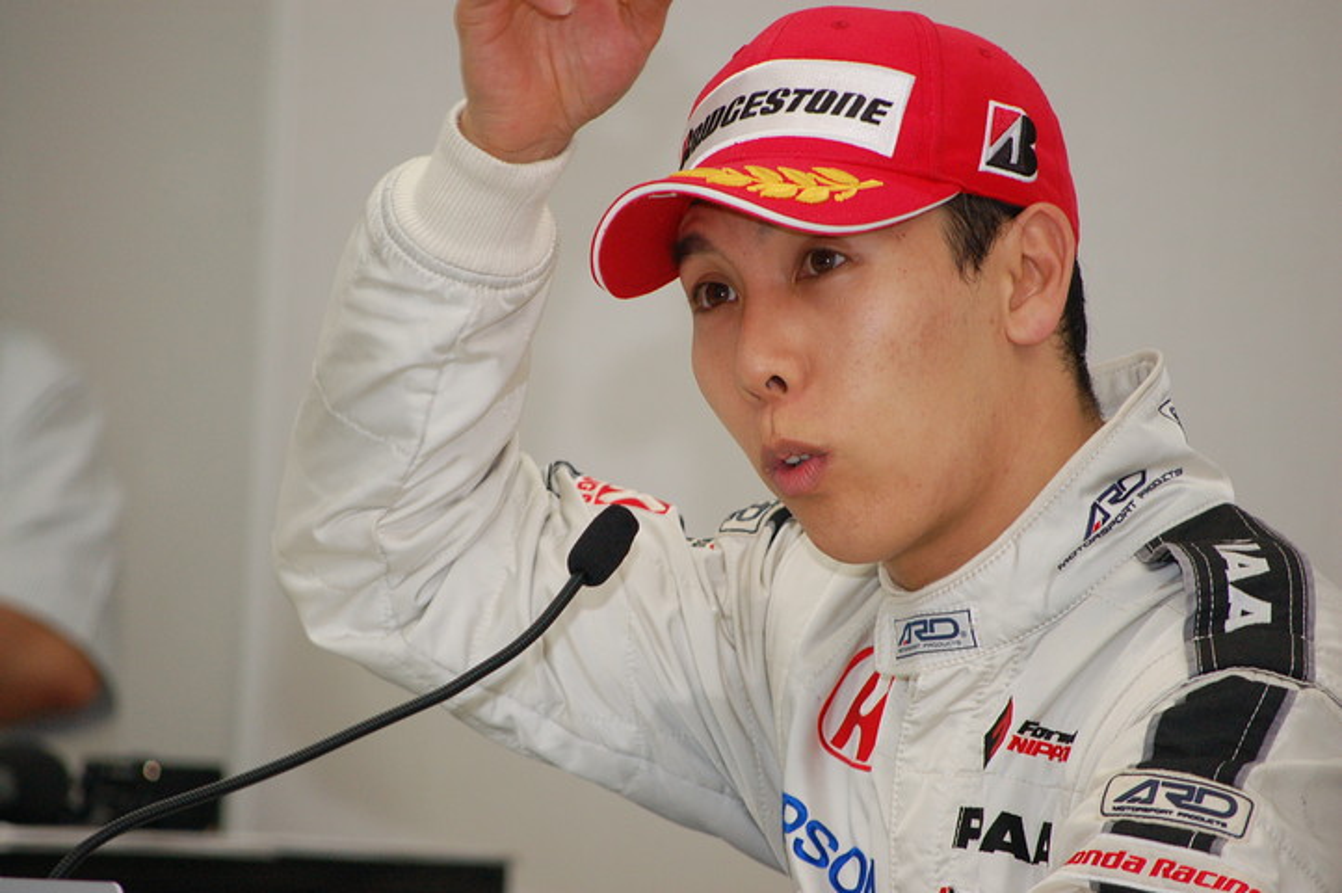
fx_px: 11173
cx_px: 671
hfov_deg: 6.9
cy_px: 446
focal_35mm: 300
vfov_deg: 4.6
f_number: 6.7
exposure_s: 1/125
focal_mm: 200
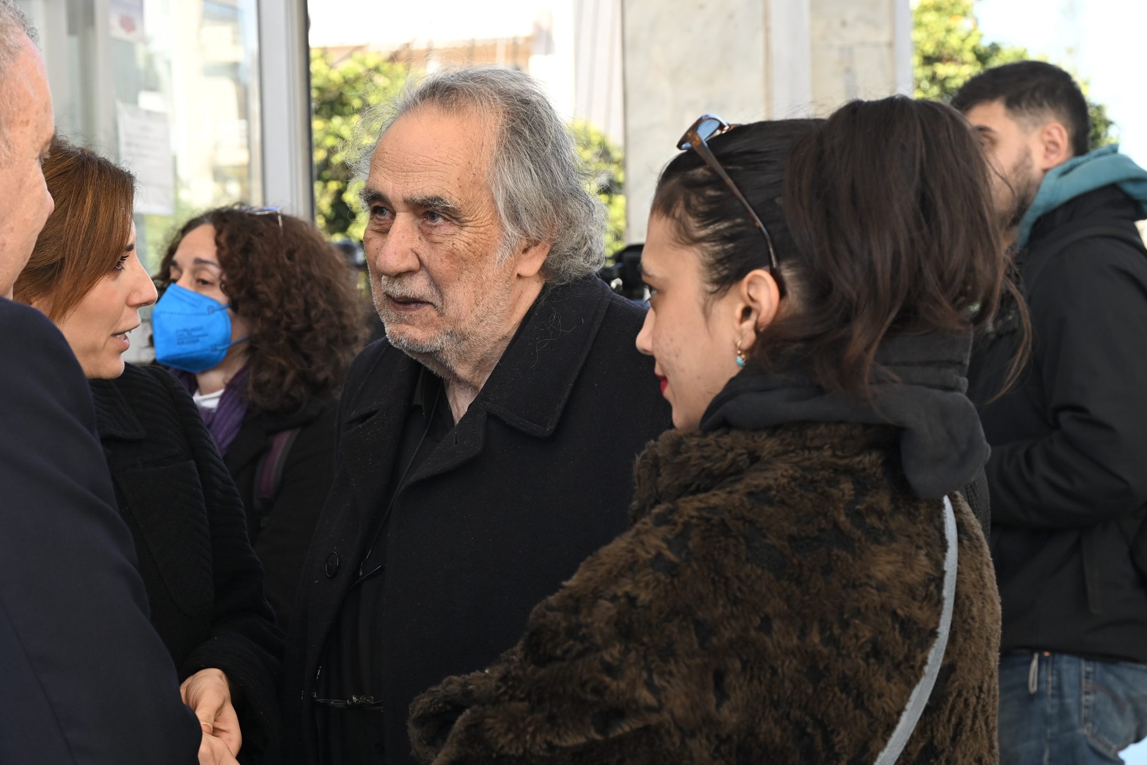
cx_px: 470
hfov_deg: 28.4
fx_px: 2262
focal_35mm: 71
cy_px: 414
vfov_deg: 19.2
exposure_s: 1/400
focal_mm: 58
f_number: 6.3
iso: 720
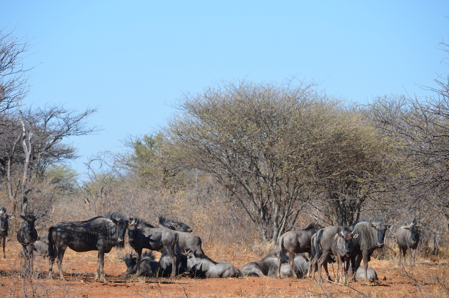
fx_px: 3921
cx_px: 224
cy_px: 149
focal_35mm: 315
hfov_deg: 6.6
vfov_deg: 4.3
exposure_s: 1/640
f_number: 6.3
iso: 200
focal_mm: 210
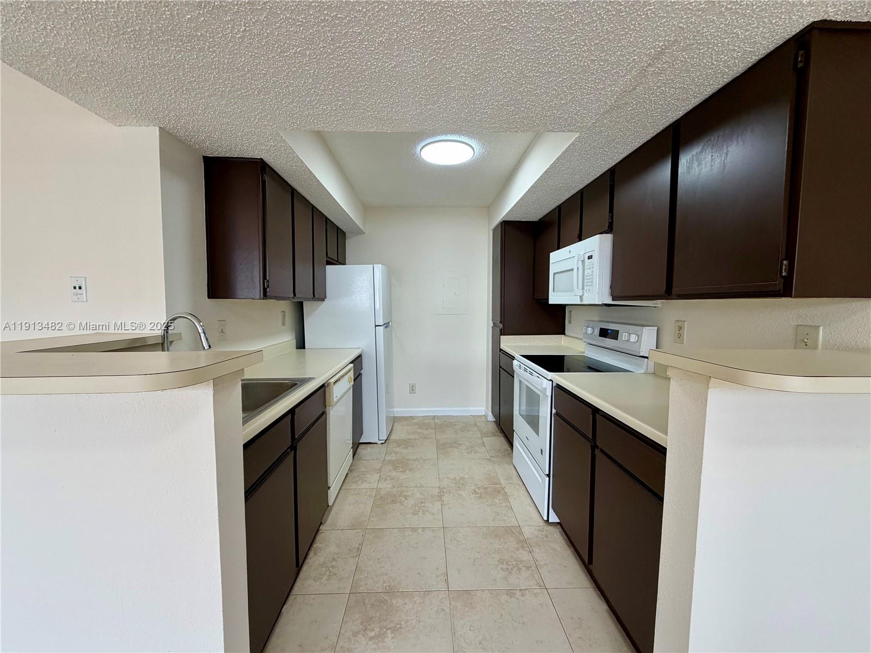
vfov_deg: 85.7
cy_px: 326
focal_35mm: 14
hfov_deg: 102.1
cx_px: 436
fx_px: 352
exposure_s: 1/120
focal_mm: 2.22
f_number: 2.2
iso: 200
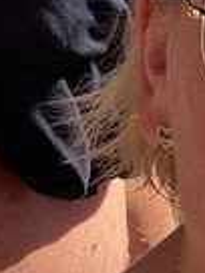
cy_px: -305
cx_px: 245
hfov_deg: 8.6
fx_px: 1342
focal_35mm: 170
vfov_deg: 10.5
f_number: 2.2
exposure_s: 1/386
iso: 25
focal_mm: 2.71
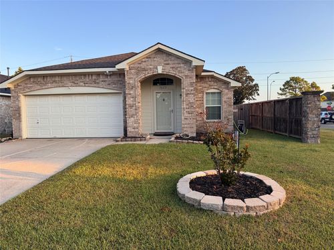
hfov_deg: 71.6
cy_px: 125
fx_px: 232
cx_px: 167
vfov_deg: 56.8
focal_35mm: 24
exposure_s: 1/723
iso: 80
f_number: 1.78
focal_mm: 6.76
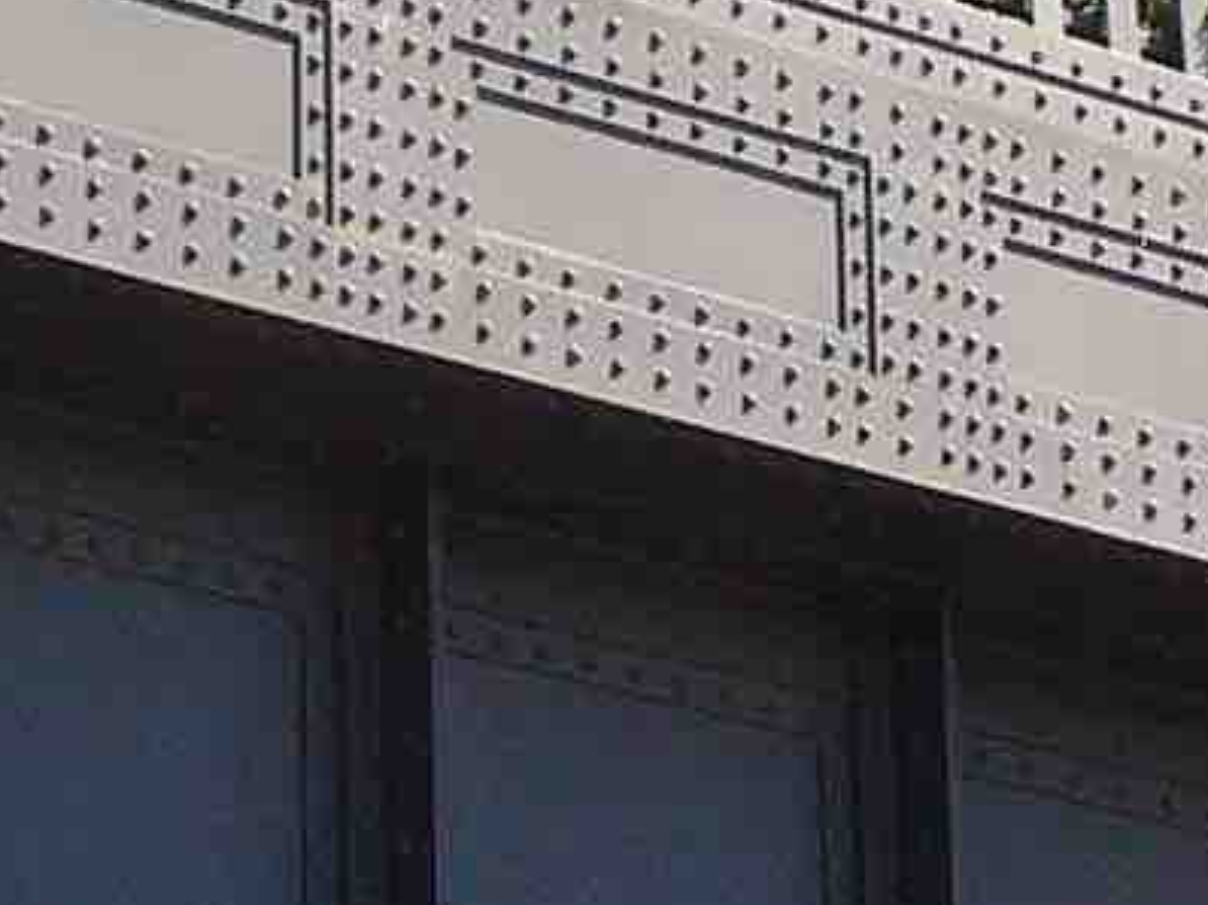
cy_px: 416
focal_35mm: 238
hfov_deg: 8.3
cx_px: 1108
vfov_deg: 6.2
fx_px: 8301
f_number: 5.6
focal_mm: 6.1
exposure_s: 1/160
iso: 100
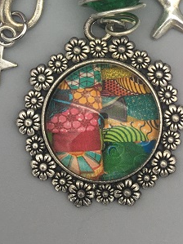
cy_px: -38
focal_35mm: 97
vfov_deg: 19.2
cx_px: 82
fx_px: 684
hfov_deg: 15.2
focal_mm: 4.15
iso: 25
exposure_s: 1/100
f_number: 2.2
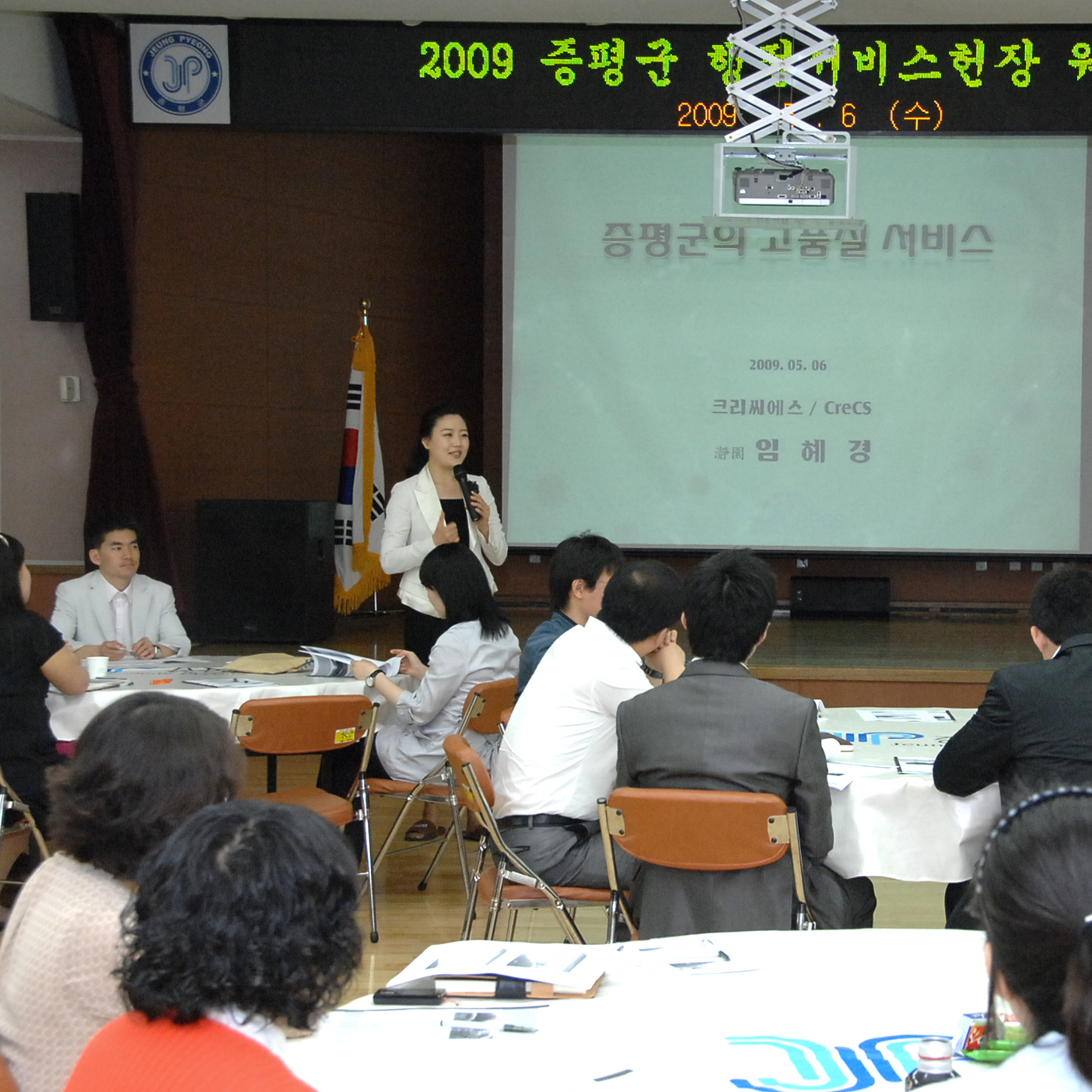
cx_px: 729
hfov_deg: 24.5
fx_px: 2498
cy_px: 541
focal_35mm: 70
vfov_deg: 24.7
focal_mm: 36
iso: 800
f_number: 6.7
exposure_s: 1/60
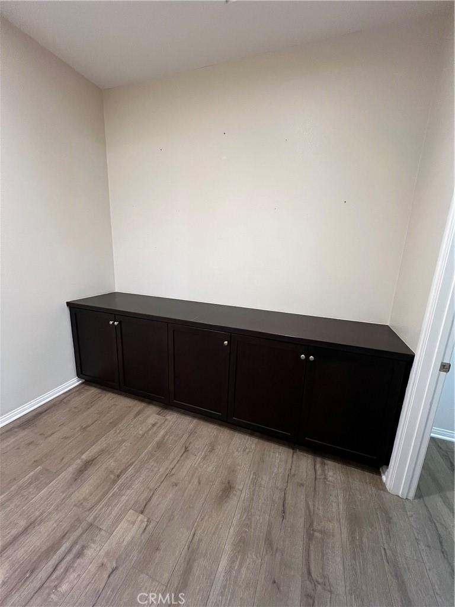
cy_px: 304
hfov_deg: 89.9
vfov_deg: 106.2
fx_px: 228
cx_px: 228
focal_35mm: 13
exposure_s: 1/60
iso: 400
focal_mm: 1.57
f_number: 1.8
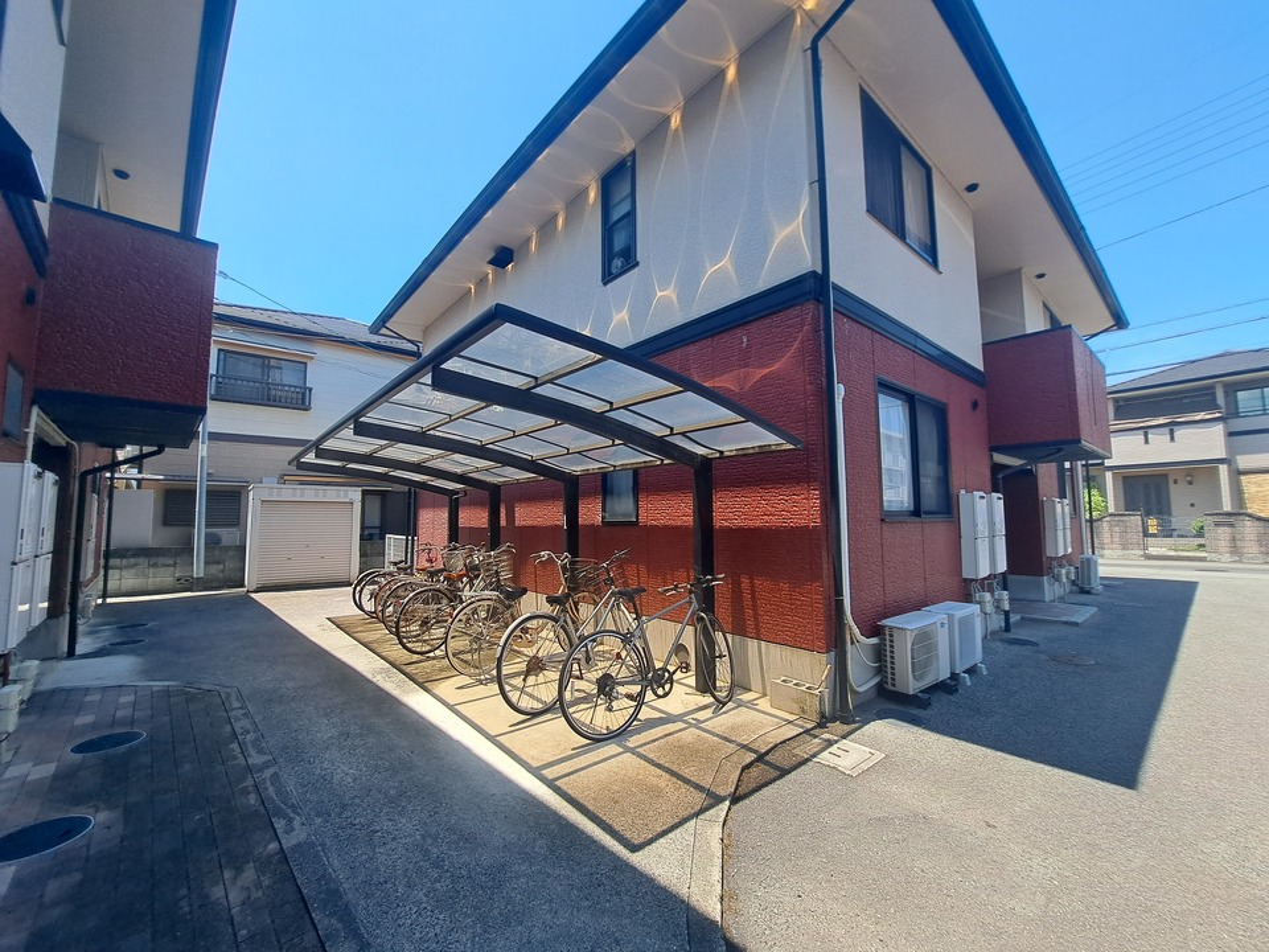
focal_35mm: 13
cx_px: 634
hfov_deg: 106.2
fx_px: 477
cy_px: 476
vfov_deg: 89.9
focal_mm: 1.74
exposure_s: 1/638
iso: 50
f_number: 2.2
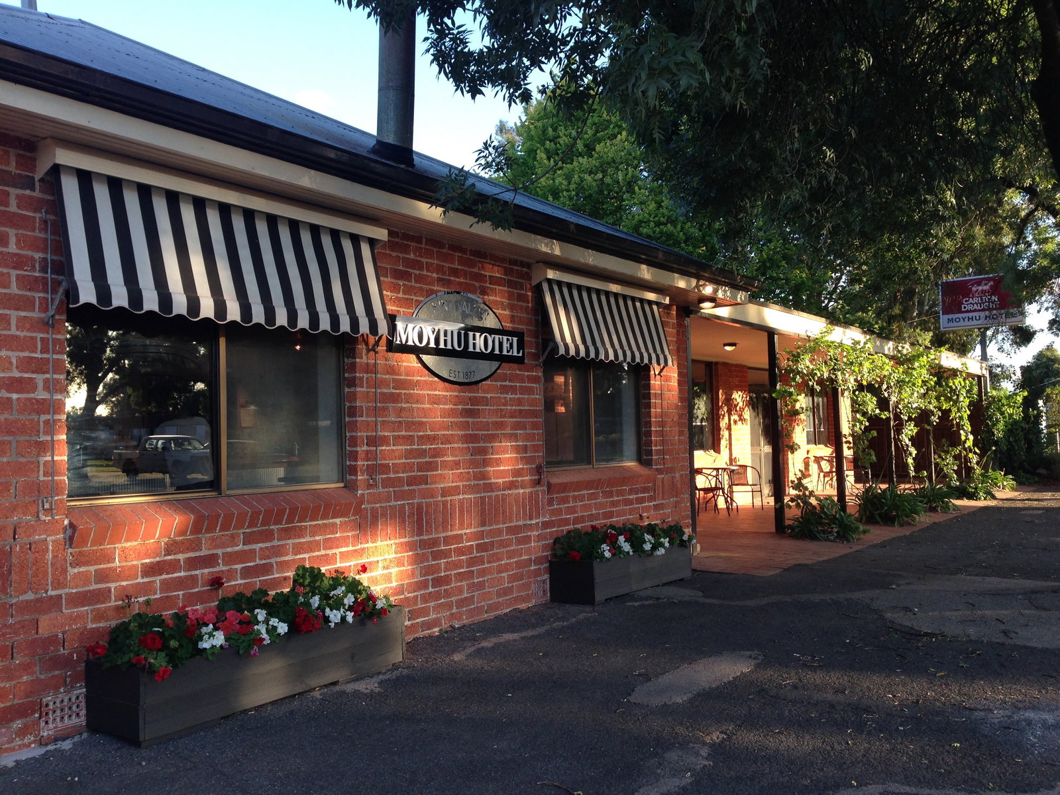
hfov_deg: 55.4
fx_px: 1011
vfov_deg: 42.9
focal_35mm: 33
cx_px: 530
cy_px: 398
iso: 50
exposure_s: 1/167
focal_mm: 4.12
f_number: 2.4
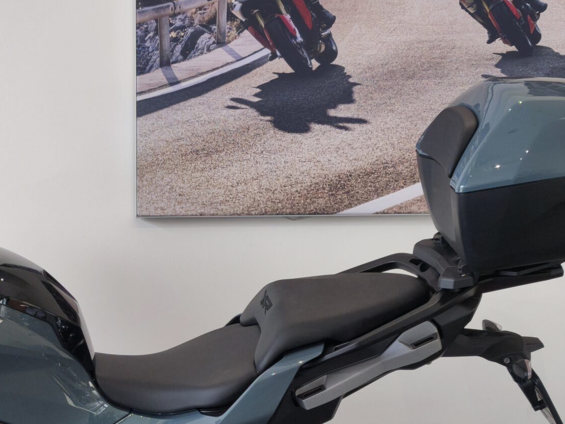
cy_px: 392
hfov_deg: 18.4
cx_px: 68
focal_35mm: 105
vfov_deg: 13.9
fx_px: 1713
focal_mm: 6.57
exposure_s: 1/117
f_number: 1.6
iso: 50
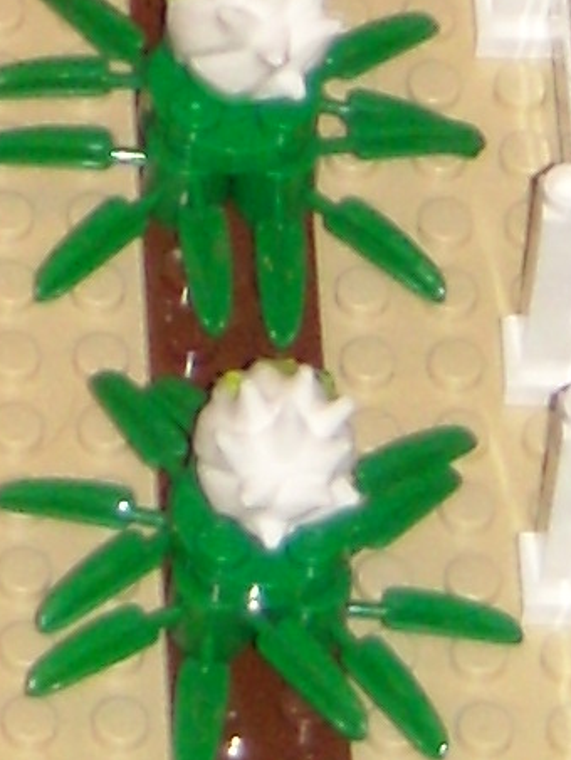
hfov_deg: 2.7
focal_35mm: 548
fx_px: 12047
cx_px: -764
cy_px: -1149
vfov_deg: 3.6
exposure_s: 1/60
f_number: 3.9
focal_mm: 12.3
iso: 200
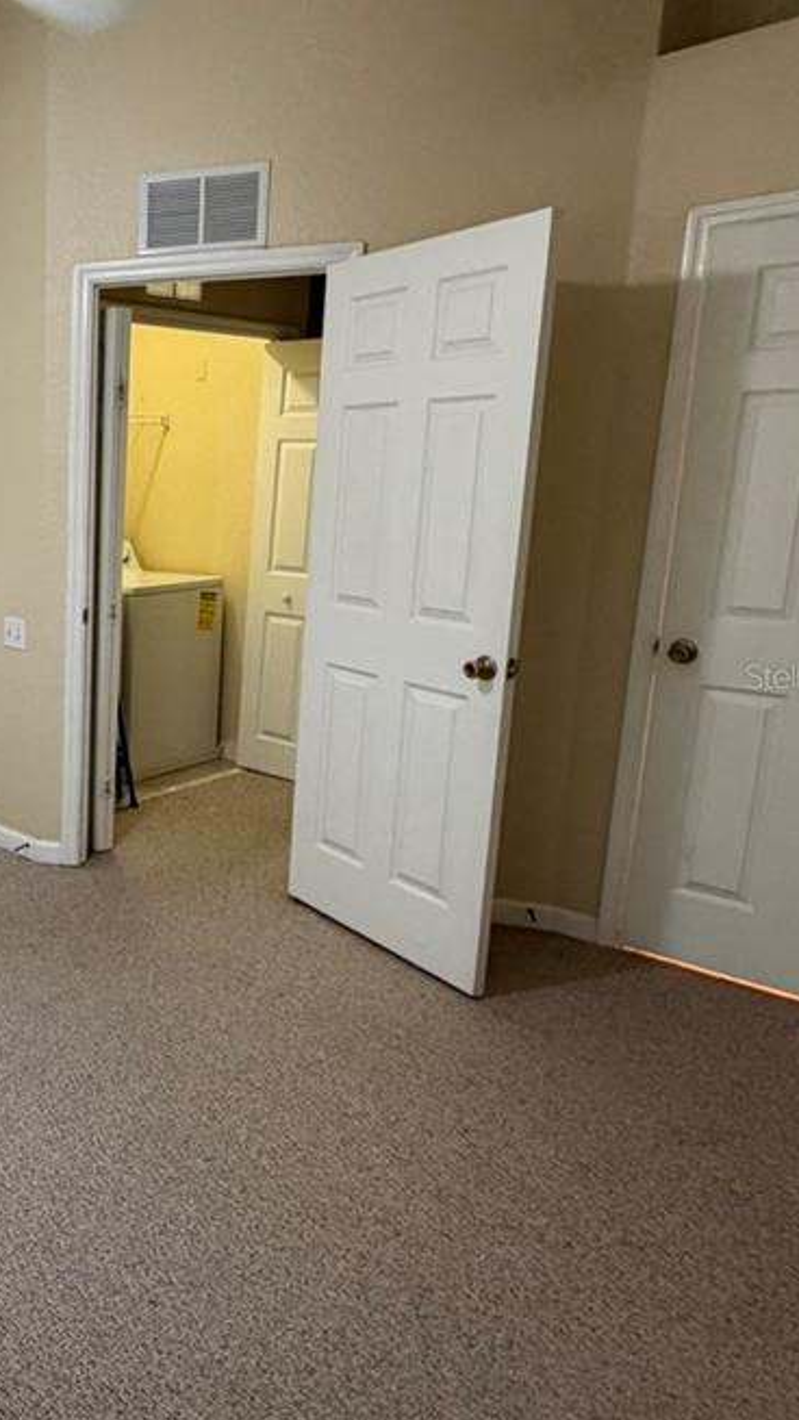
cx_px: -78
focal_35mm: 28
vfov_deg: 67.9
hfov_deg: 35.5
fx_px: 1054
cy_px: 675
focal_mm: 2.22
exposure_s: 1/60
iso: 320
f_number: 2.2
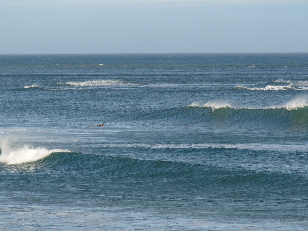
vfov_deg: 4.0
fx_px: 3274
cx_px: 190
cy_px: 121
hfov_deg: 5.4
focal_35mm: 368
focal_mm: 44.7
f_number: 5.6
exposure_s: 1/400
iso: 100
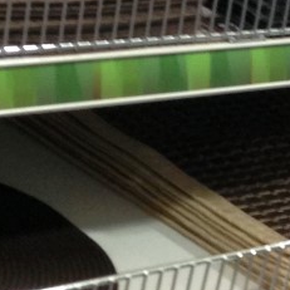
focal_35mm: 182
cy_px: 236
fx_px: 1725
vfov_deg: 9.6
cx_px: 486
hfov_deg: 9.3
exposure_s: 1/20
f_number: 2.4
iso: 125
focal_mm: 4.13
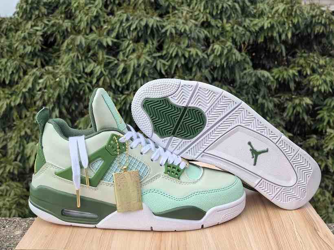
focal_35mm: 45
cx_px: 167
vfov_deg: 32.2
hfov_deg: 42.1
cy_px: 125
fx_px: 434
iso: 50
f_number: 2
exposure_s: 1/2793
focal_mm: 5.75
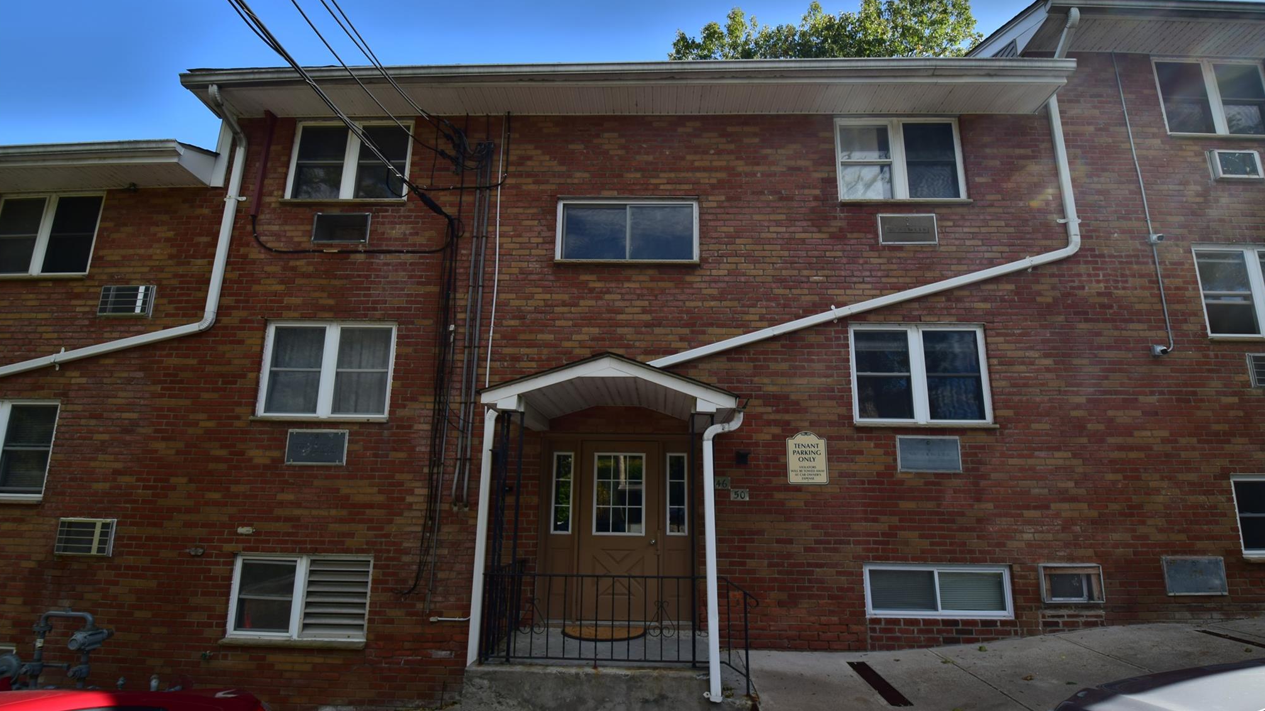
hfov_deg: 99.4
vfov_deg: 67.0
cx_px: 635
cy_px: 376
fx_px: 537
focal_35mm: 16
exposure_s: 1/400
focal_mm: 10
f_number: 8
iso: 100
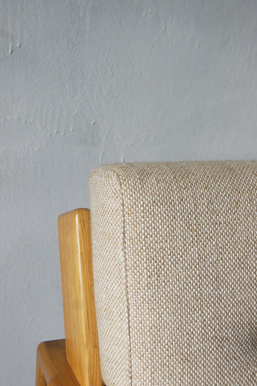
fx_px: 562
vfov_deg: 37.9
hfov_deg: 25.7
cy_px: 193
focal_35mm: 52
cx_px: 128
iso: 400
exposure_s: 1/250
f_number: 5.6
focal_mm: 35
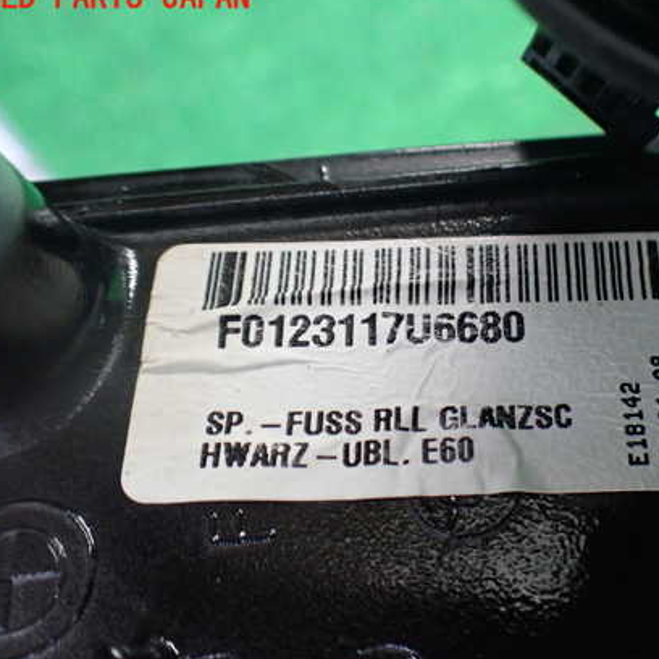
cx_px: 441
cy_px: 341
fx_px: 840
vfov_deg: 42.8
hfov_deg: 42.2
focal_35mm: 39
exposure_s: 1/125
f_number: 2.3
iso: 800
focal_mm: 5.4
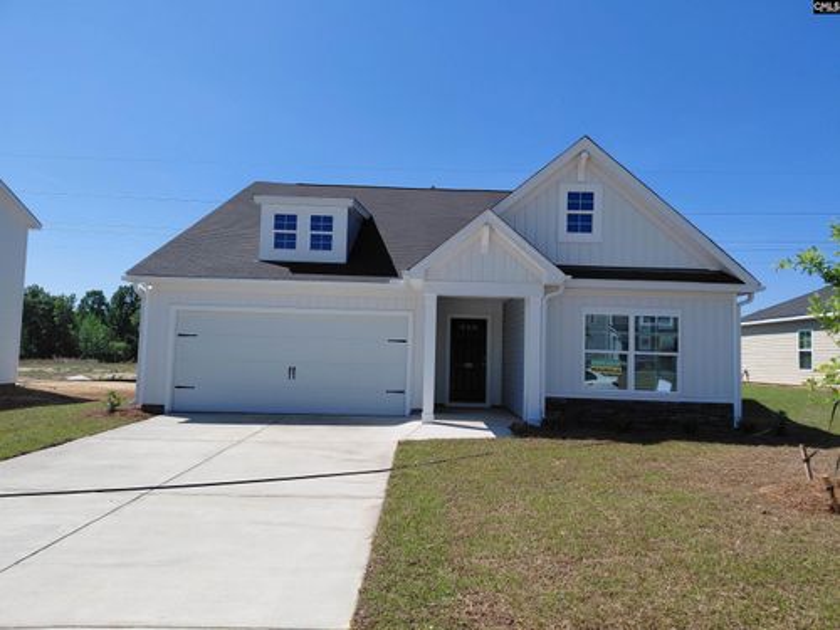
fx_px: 607
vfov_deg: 54.9
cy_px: 315
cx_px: 420
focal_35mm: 25
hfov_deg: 69.4
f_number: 1.8
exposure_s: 1/3420
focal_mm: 4.69
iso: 50
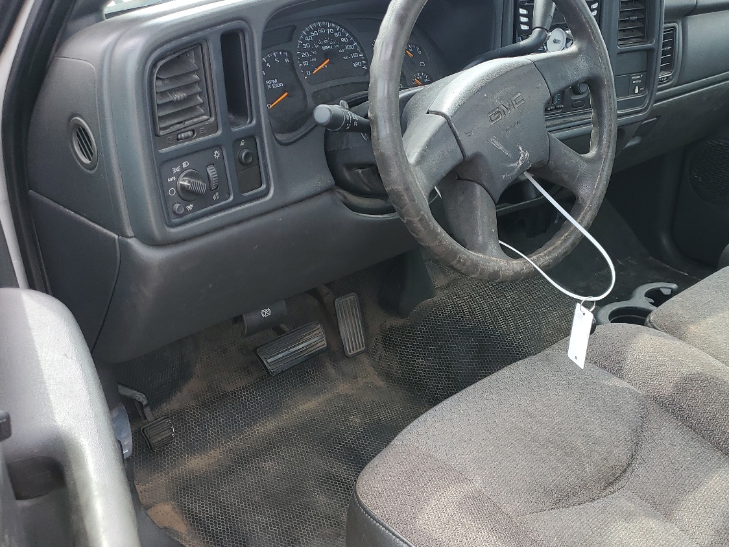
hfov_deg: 49.3
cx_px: 483
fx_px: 779
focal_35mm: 37
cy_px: 322
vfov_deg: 38.5
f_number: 1.5
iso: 50
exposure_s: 1/294
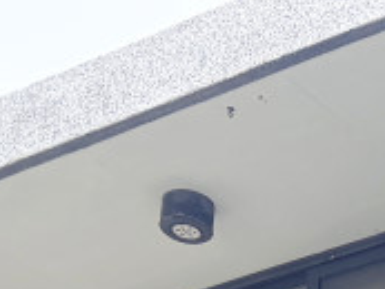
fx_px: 1848
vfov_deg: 7.7
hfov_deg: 10.9
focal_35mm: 166
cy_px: 909
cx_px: 741
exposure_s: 1/387
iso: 100
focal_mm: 6.76
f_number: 1.78
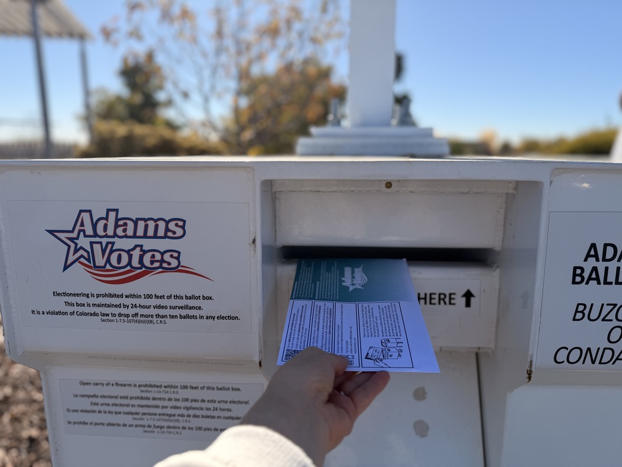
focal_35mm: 24
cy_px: 234
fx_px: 431
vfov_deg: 56.8
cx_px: 311
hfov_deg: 71.6
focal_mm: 6.76
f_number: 1.78
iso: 80
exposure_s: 1/4975
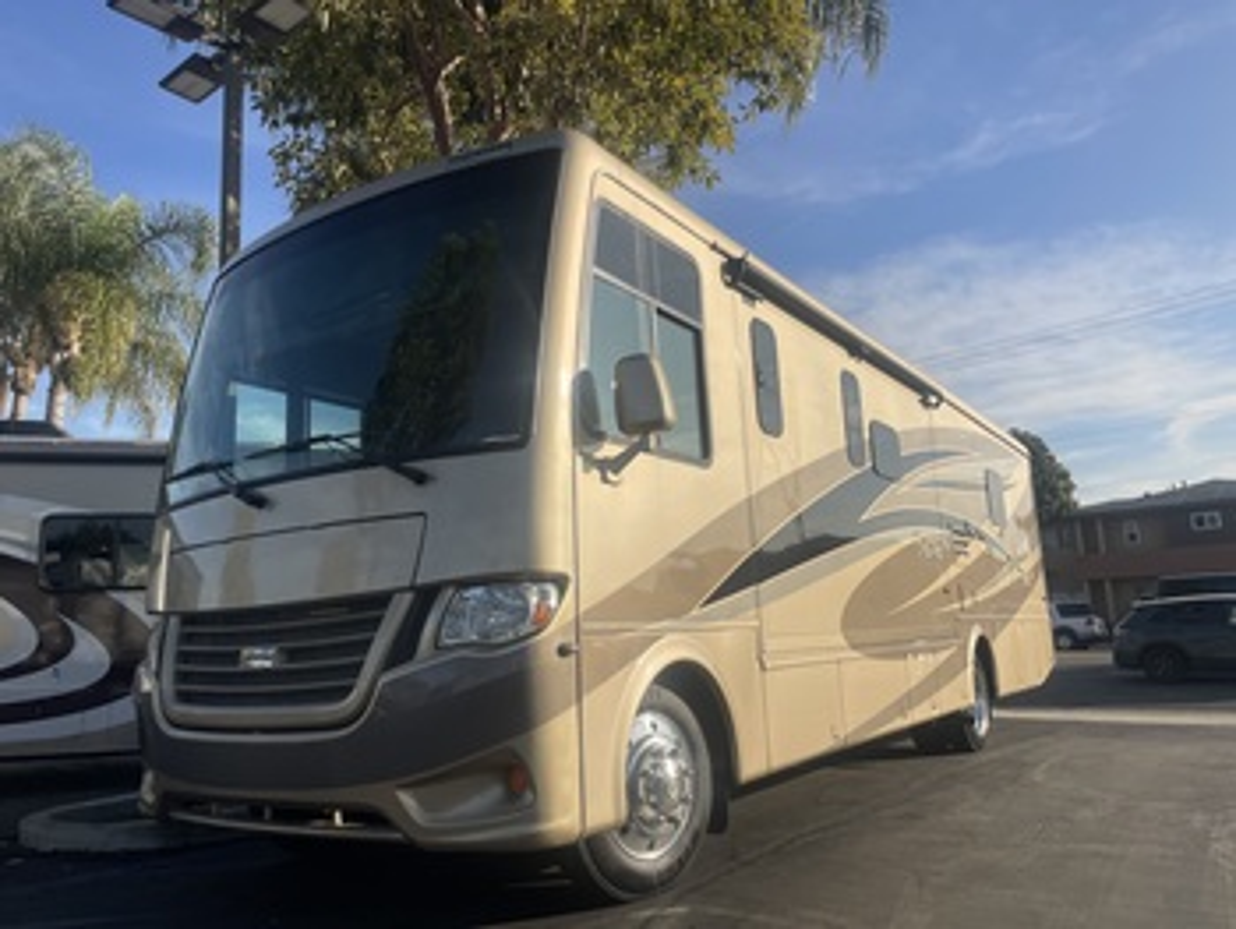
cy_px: 464
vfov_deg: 53.1
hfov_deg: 67.3
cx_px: 618
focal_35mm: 26
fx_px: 929
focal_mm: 4.2
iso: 32
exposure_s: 1/5556
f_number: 1.6
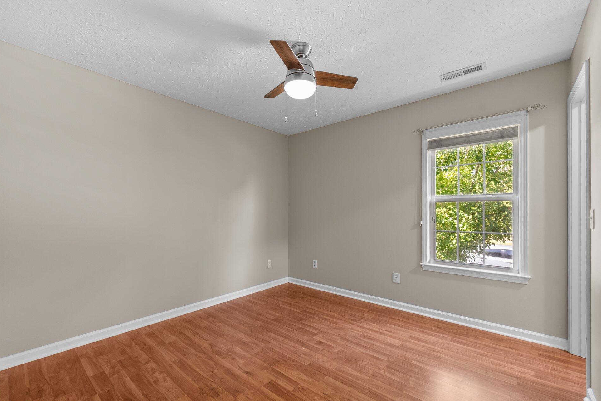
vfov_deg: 77.3
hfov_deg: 100.3
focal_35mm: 15
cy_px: 212
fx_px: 250
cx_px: 288
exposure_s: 1/1.25
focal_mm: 14
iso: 400
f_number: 6.3
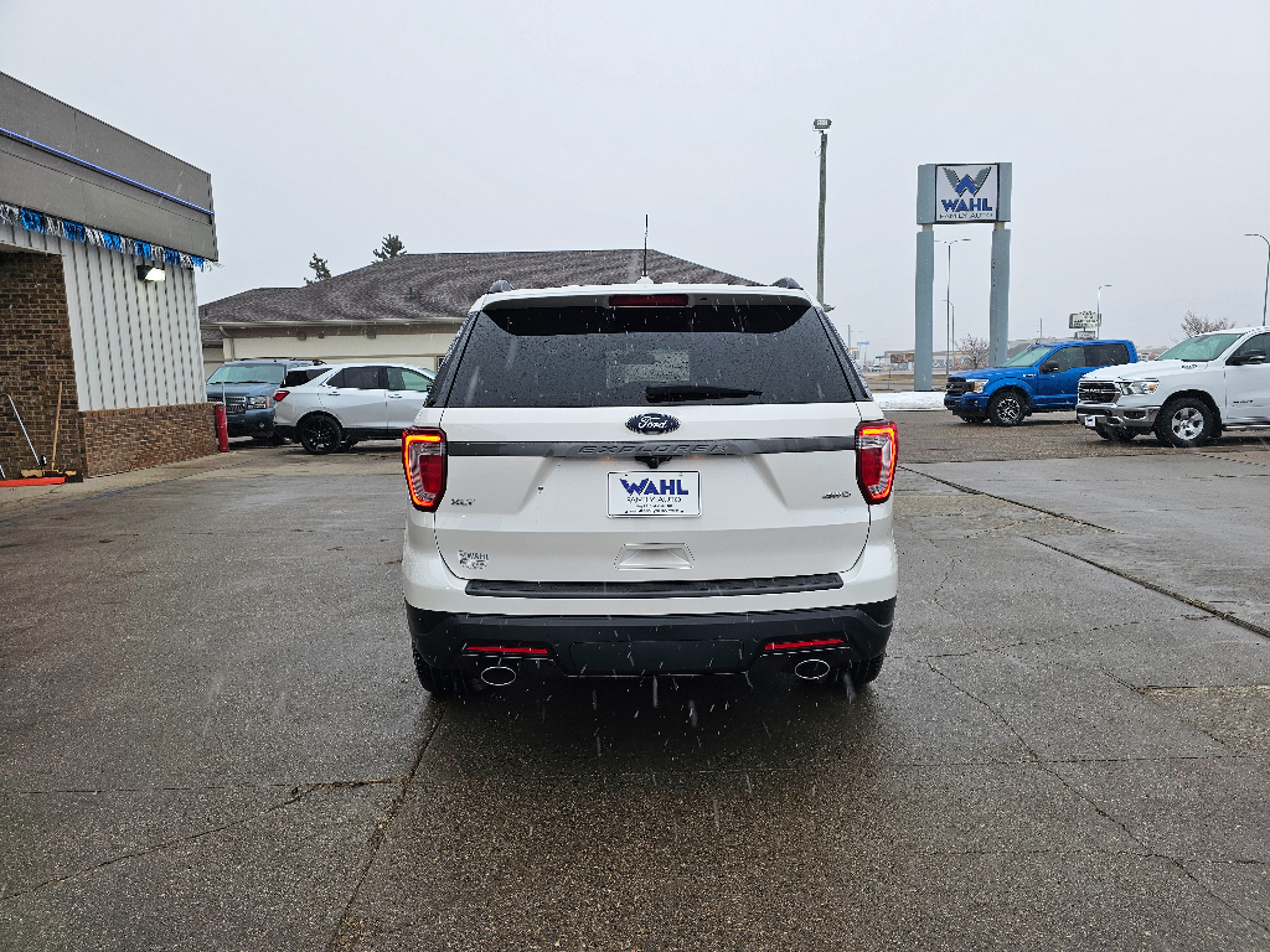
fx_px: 844
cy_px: 476
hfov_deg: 73.9
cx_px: 635
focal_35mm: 23
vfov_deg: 58.9
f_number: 1.7
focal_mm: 6.3
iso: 20
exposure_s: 1/227
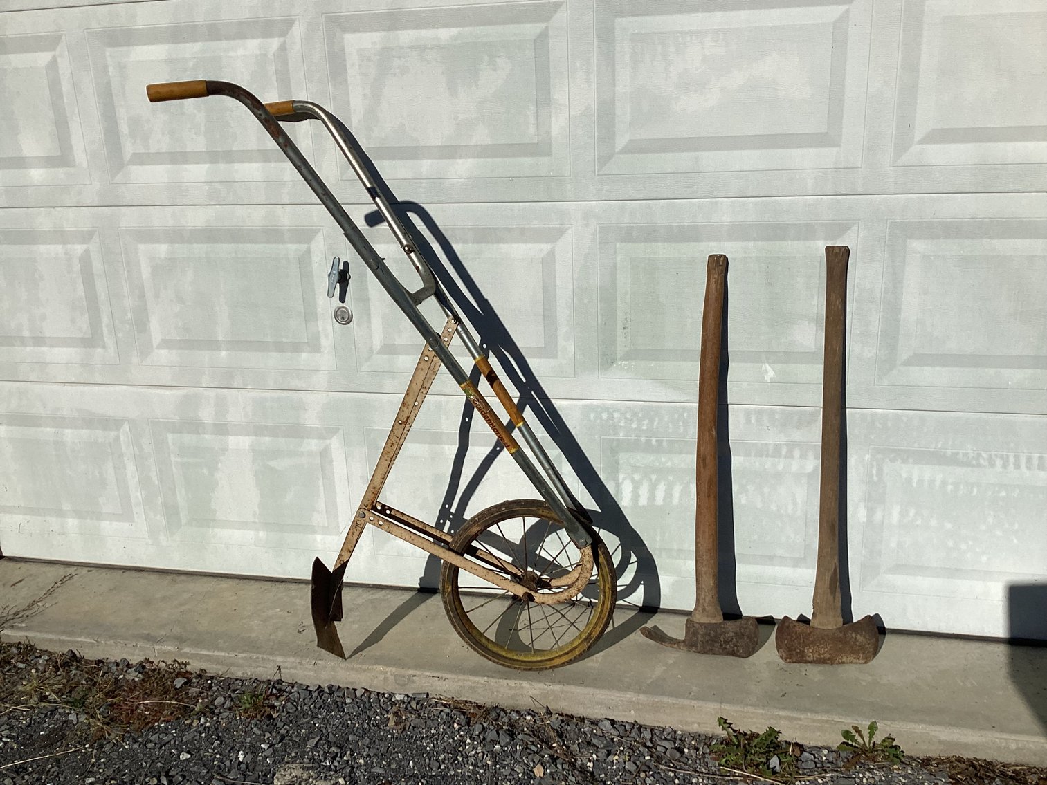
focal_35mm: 31
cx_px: 524
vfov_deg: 45.4
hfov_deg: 58.3
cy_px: 392
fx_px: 938
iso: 25
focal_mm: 3.3
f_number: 2.4
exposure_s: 1/5435
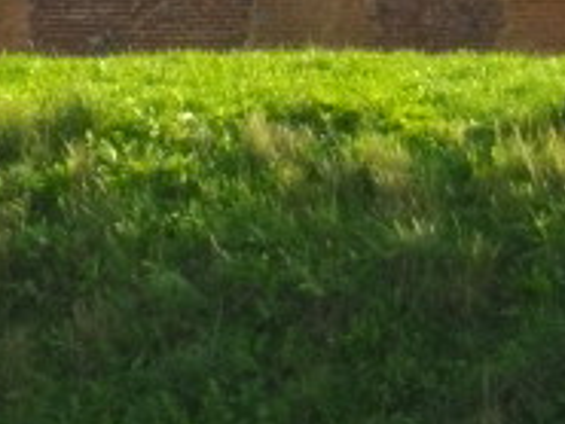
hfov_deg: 4.7
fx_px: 6876
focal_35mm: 421
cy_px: -692
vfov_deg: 3.5
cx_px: -382
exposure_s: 1/320
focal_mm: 13.7
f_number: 4.6
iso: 100
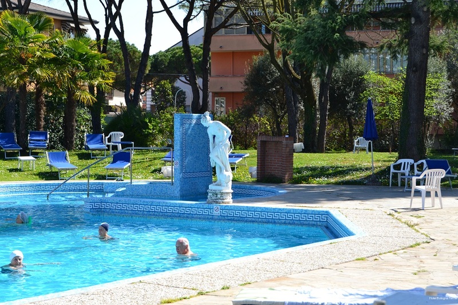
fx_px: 1049
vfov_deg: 16.5
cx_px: 229
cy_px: 152
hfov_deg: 24.6
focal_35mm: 82
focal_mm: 55
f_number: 10
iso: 400
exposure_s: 1/320
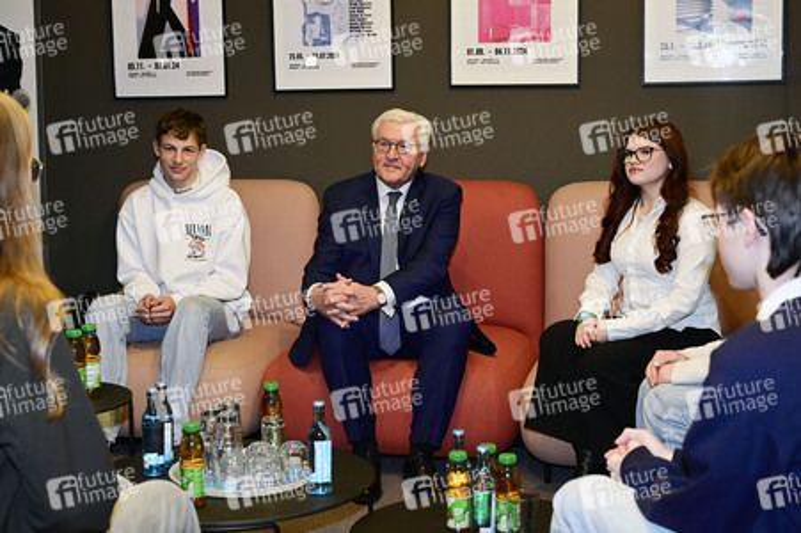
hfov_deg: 47.4
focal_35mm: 41
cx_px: 400
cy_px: 266
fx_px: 912
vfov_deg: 32.6
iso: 2500
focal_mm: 41
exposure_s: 1/200
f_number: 4
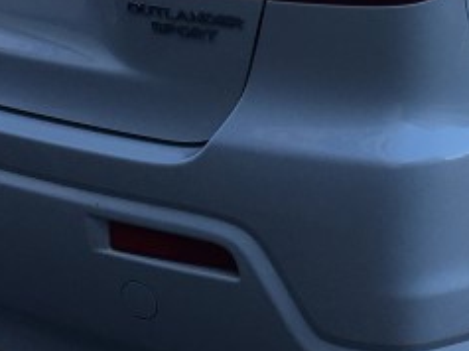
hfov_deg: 15.8
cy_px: -55
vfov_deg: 11.6
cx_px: 303
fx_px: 1692
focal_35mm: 125
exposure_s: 1/447
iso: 25
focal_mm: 4.15
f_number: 2.2
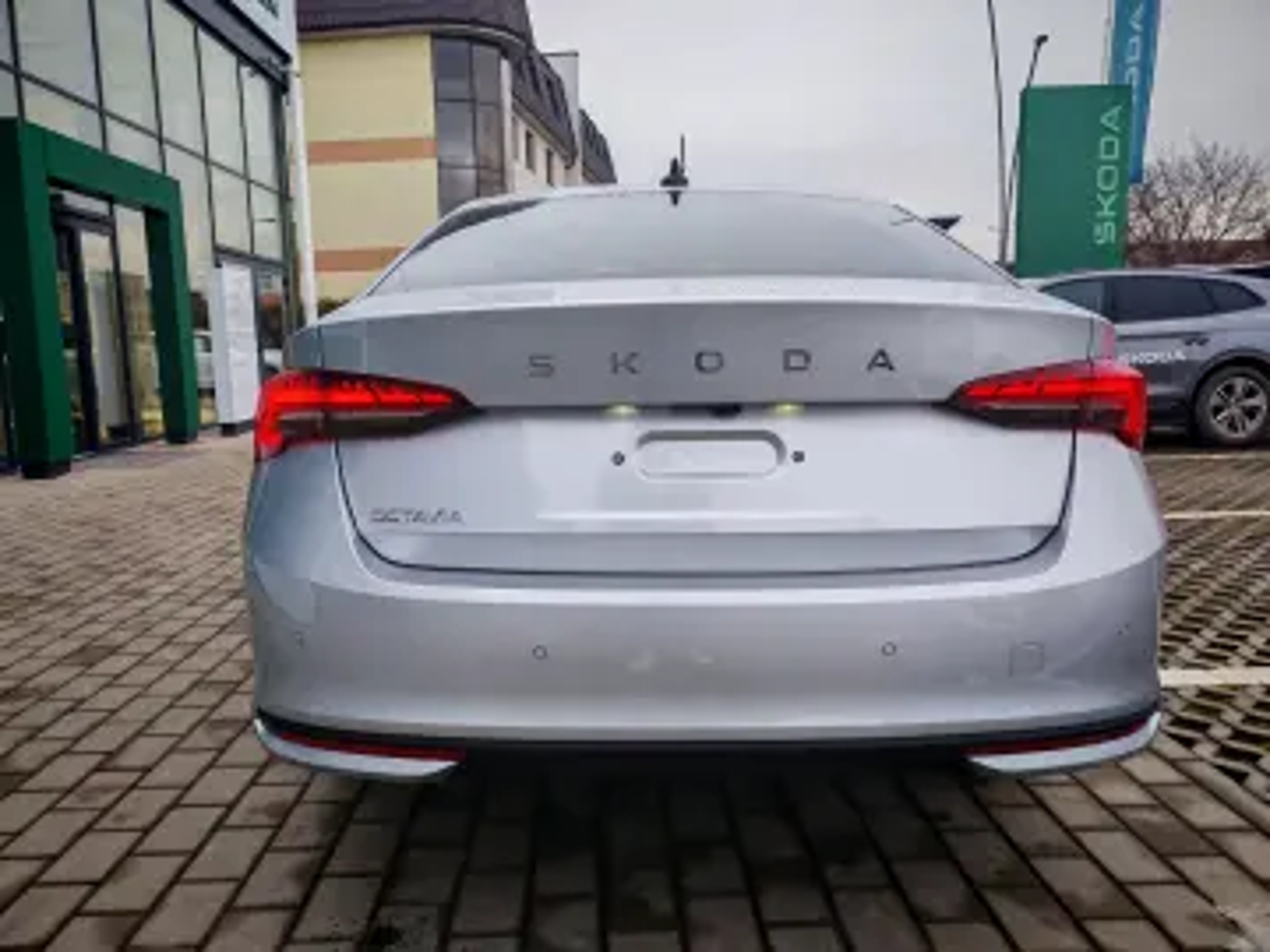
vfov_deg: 51.4
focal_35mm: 27
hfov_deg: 65.3
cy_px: 476
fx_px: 991
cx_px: 635
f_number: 1.95
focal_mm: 5.52
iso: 64
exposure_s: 1/100
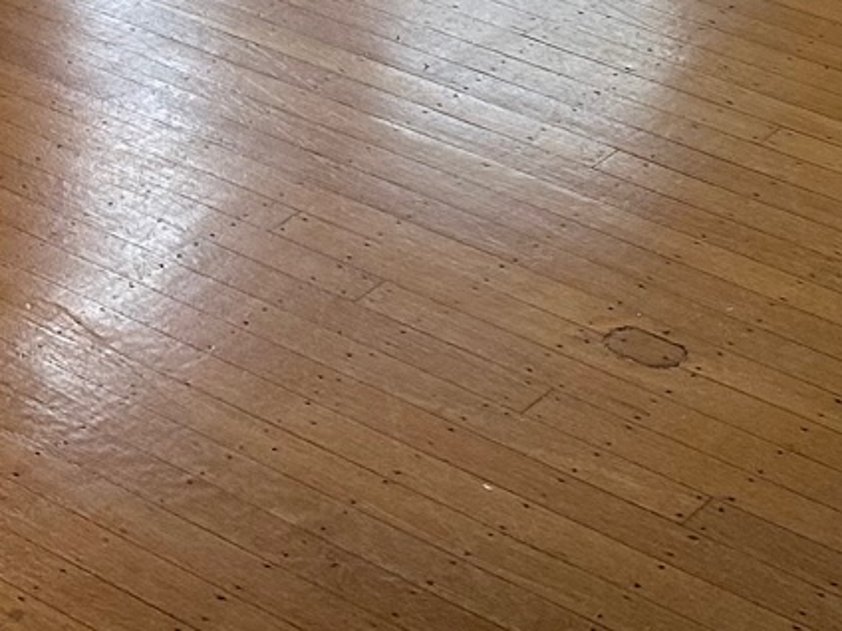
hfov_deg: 16.5
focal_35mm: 114
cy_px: -710
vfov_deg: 11.5
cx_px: 1019
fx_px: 2773
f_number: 1.78
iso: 200
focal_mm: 6.86
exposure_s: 1/60
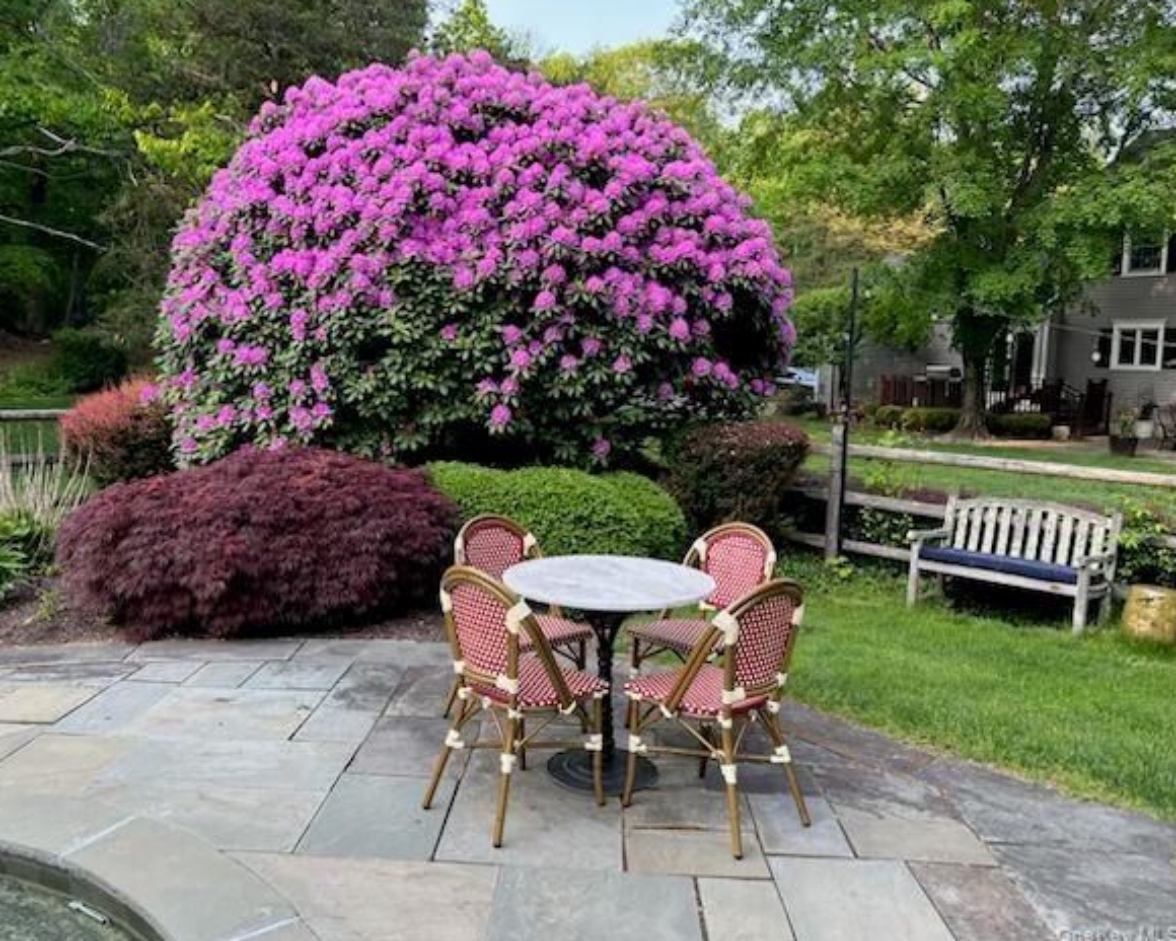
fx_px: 975
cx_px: 537
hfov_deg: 62.1
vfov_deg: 51.5
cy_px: 462
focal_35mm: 28
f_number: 1.5
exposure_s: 1/306
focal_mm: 5.7
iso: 50
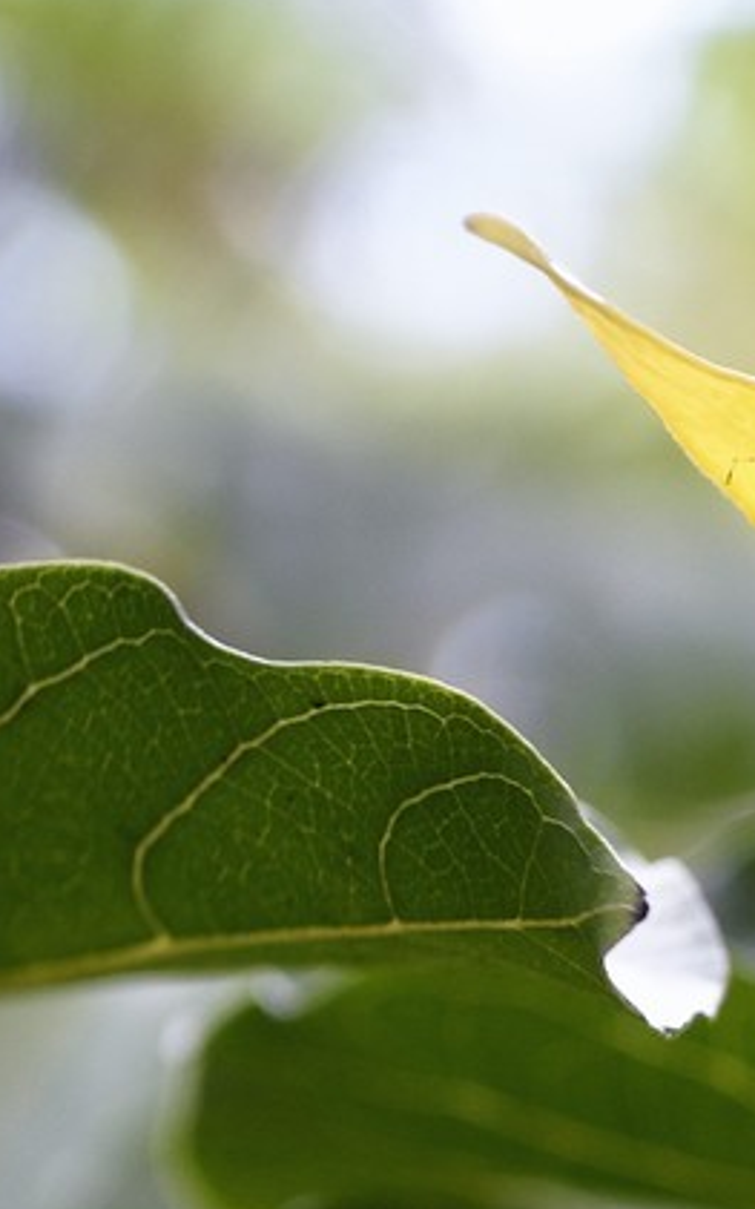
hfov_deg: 4.6
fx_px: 8925
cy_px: 1511
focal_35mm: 271
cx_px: 2271
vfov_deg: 7.7
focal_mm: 70
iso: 800
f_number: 8
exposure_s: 1/125
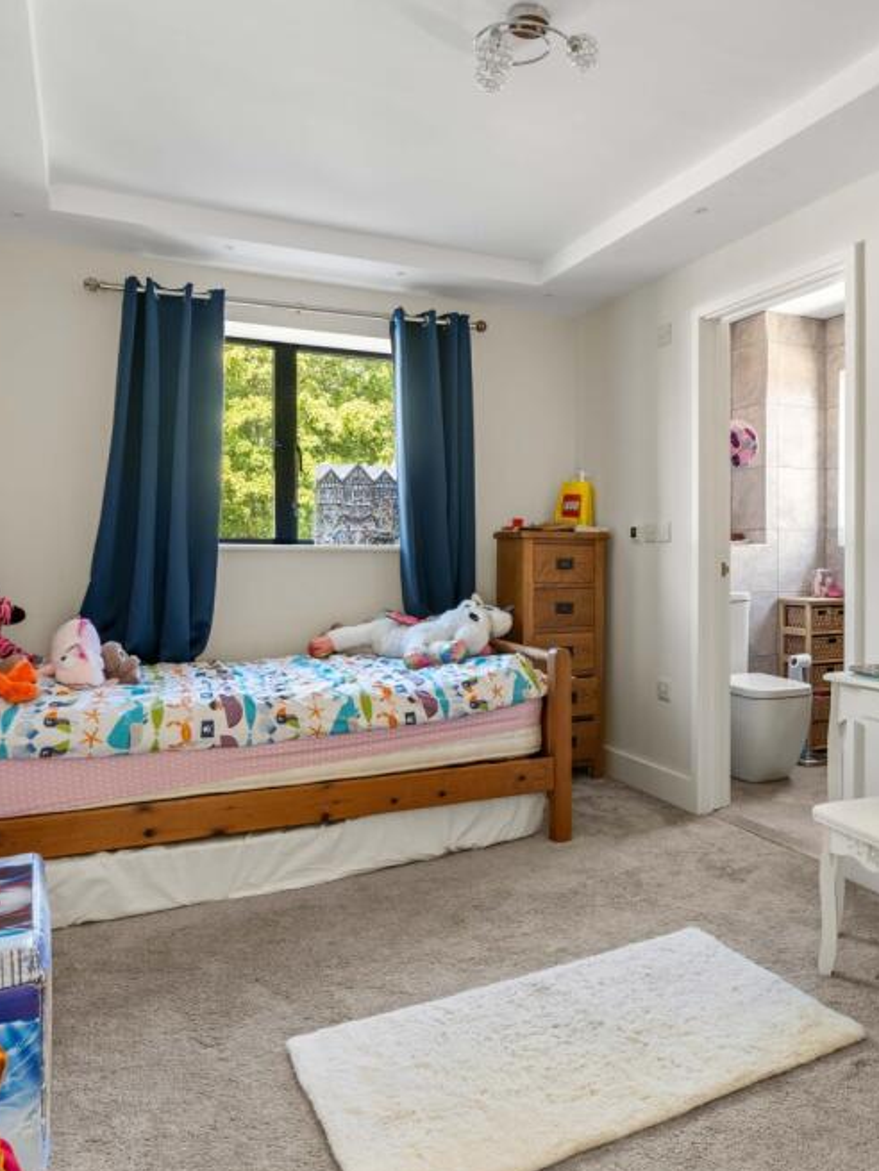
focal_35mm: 27
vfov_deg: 65.3
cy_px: 577
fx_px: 914
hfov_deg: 50.6
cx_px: 572
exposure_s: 1/1.67
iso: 400
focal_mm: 18
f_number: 8
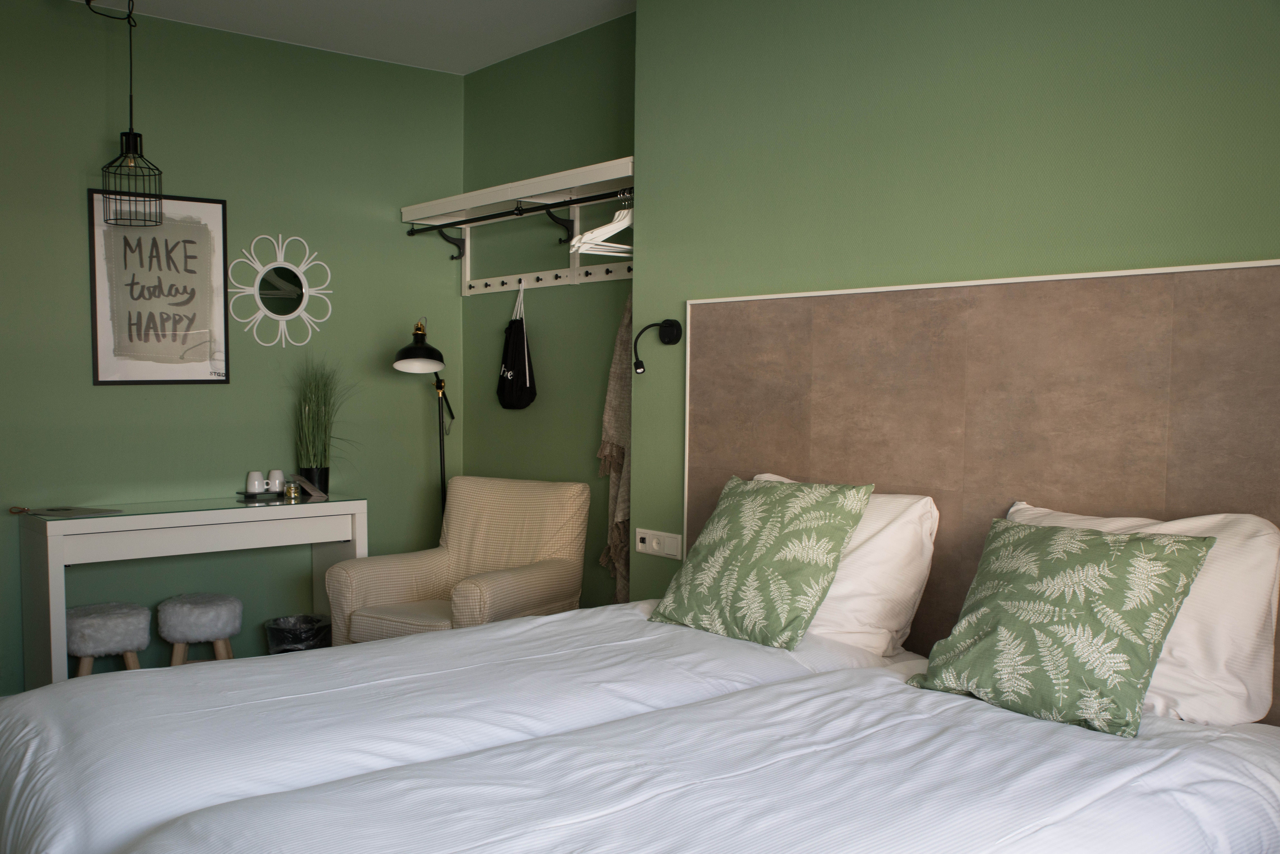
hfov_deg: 61.9
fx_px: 1067
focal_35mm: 30
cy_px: 427
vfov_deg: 43.6
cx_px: 640
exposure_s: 1/60
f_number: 7.1
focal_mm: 30
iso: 640
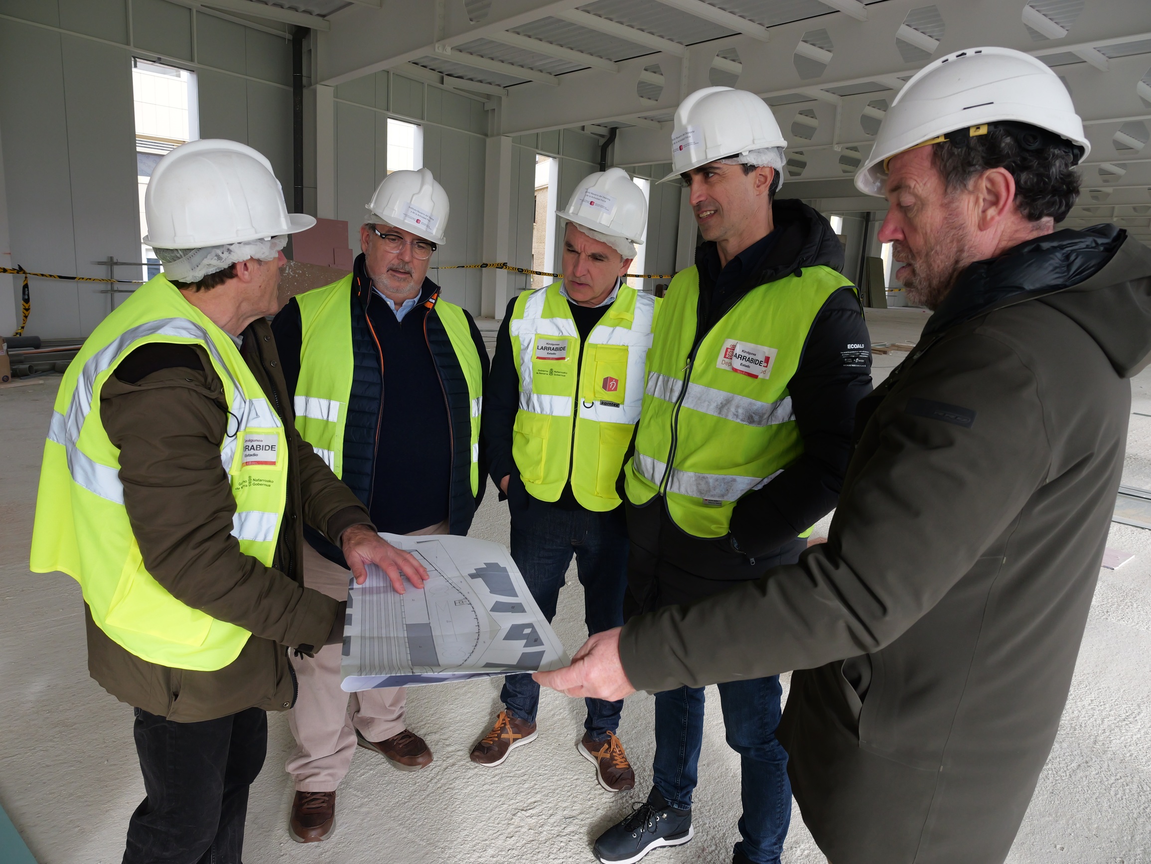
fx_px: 798
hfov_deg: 71.6
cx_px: 576
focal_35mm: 24
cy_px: 432
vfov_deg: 56.8
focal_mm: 12
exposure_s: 1/400
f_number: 4.5
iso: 500
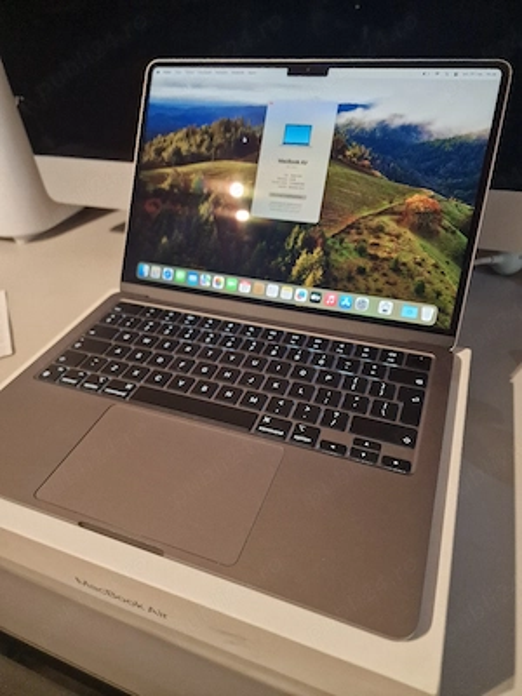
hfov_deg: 58.9
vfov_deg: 73.9
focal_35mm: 23
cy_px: 348
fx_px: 462
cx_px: 261
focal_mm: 6.4
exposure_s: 1/100
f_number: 1.8
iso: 800
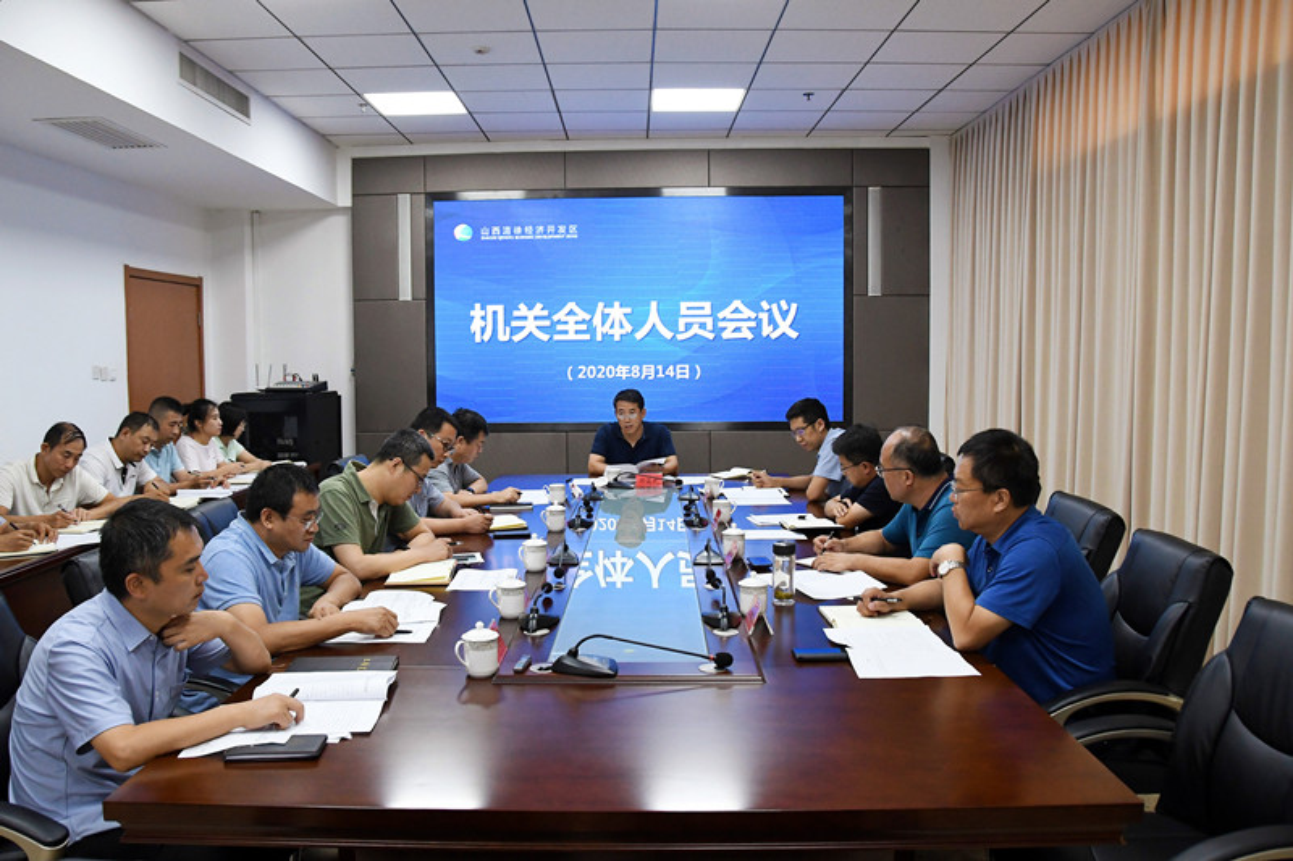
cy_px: 430
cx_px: 646
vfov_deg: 47.9
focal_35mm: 27
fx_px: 969
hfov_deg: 67.4
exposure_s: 1/125
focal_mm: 18
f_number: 5.6
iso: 2000
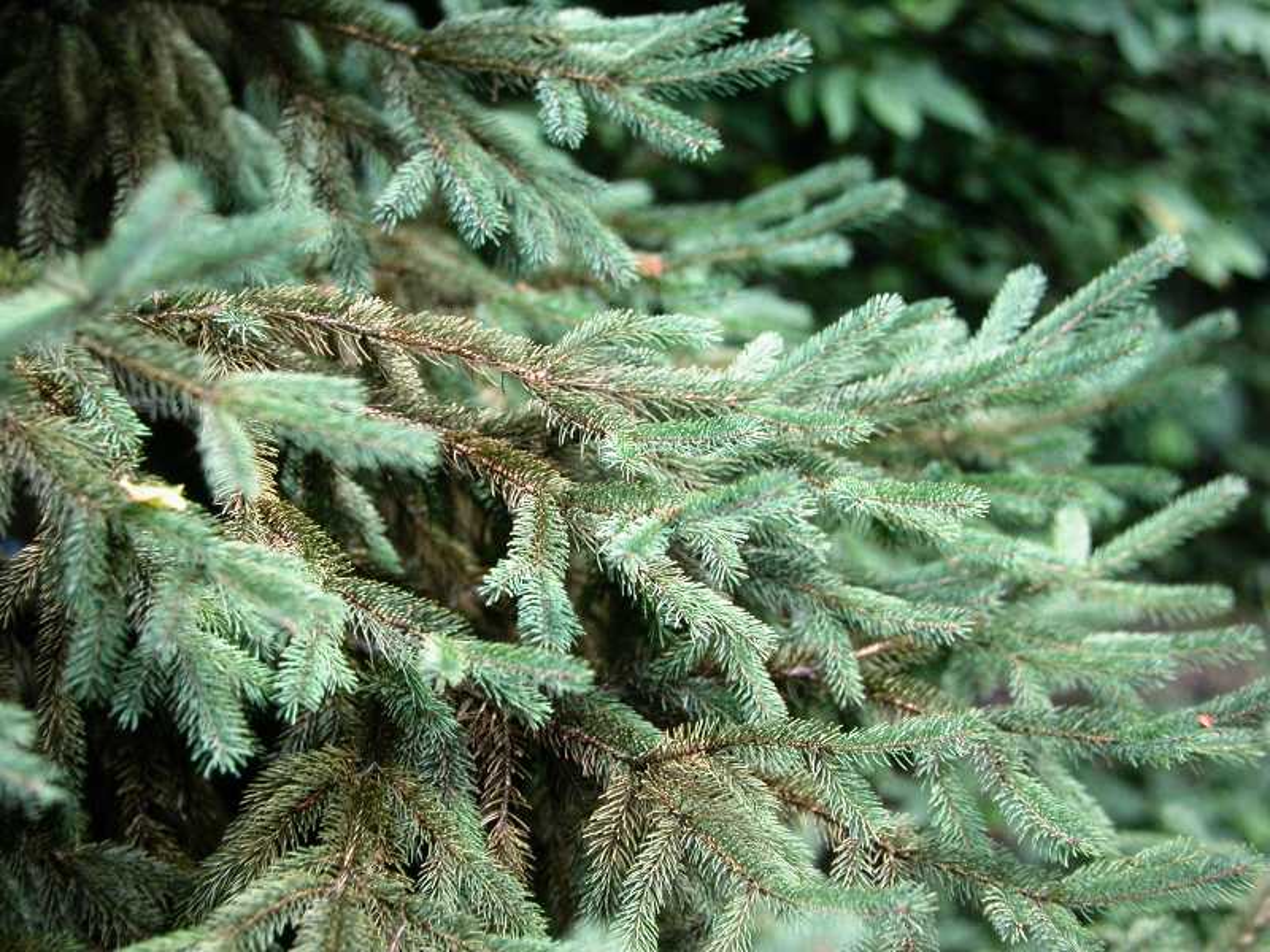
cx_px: 635
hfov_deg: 23.6
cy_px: 476
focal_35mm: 83
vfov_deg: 17.8
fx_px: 3045
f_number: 5.1
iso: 100
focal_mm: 17.3
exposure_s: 1/145
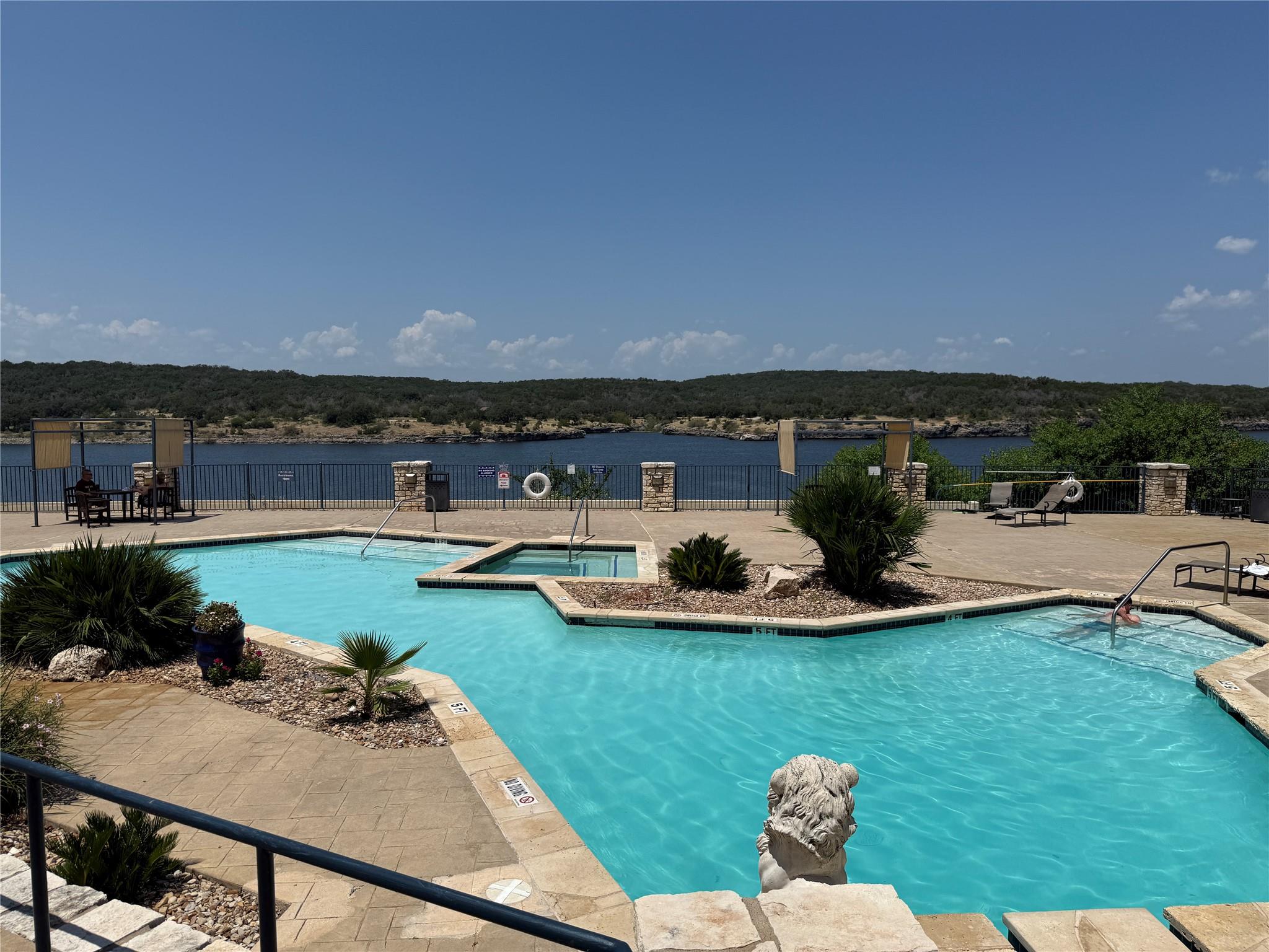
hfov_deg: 71.6
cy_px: 476
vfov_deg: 56.8
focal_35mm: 24
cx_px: 634
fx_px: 880
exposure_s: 1/11905
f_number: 1.78
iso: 80
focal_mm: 6.76
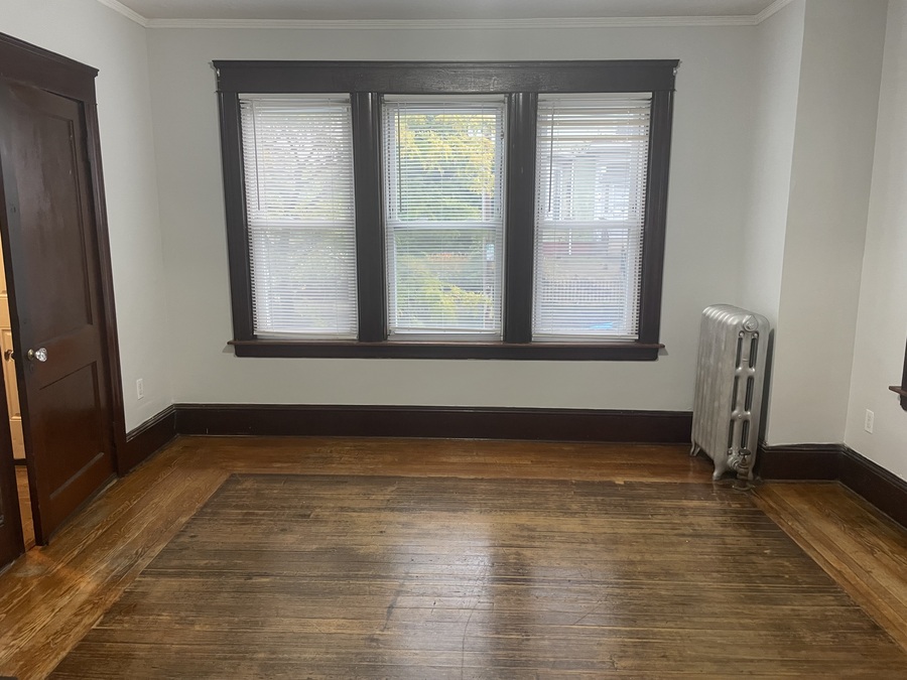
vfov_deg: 53.1
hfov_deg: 67.3
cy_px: 340
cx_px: 454
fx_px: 681
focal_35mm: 26
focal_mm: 4.2
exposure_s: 1/60
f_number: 1.6
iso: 125
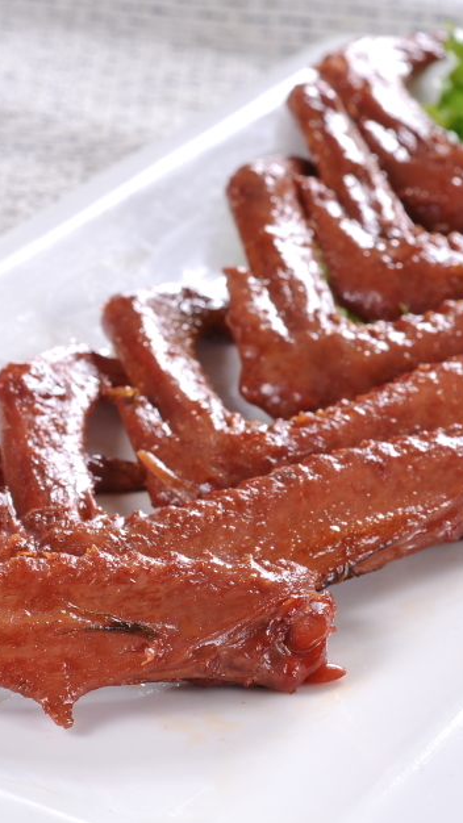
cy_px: 401
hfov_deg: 7.9
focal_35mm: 154
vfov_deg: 14.0
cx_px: 246
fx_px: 3362
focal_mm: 60
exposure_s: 1/125
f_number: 11
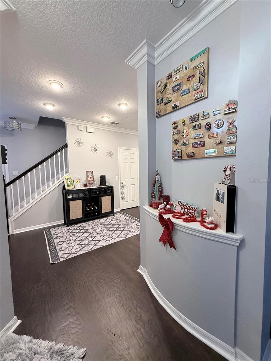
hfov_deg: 85.7
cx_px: 136
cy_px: 180
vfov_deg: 102.1
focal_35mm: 14
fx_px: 146
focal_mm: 2.22
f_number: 2.2
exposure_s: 1/60
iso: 320
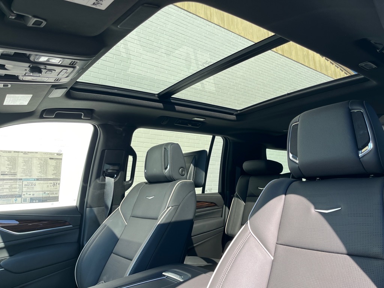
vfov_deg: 53.1
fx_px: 288
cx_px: 192
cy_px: 144
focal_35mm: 26
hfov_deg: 67.3
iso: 50
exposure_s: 1/449
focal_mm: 5.1
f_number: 1.6
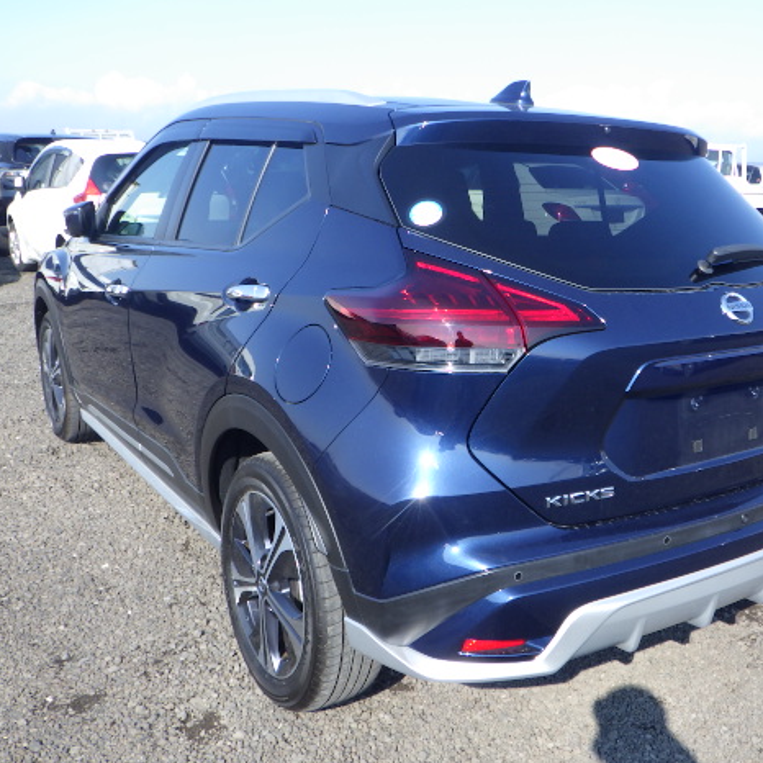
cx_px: 481
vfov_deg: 48.5
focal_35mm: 34
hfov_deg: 48.0
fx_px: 848
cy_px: 385
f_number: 4.2
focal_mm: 5
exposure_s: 1/400
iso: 125
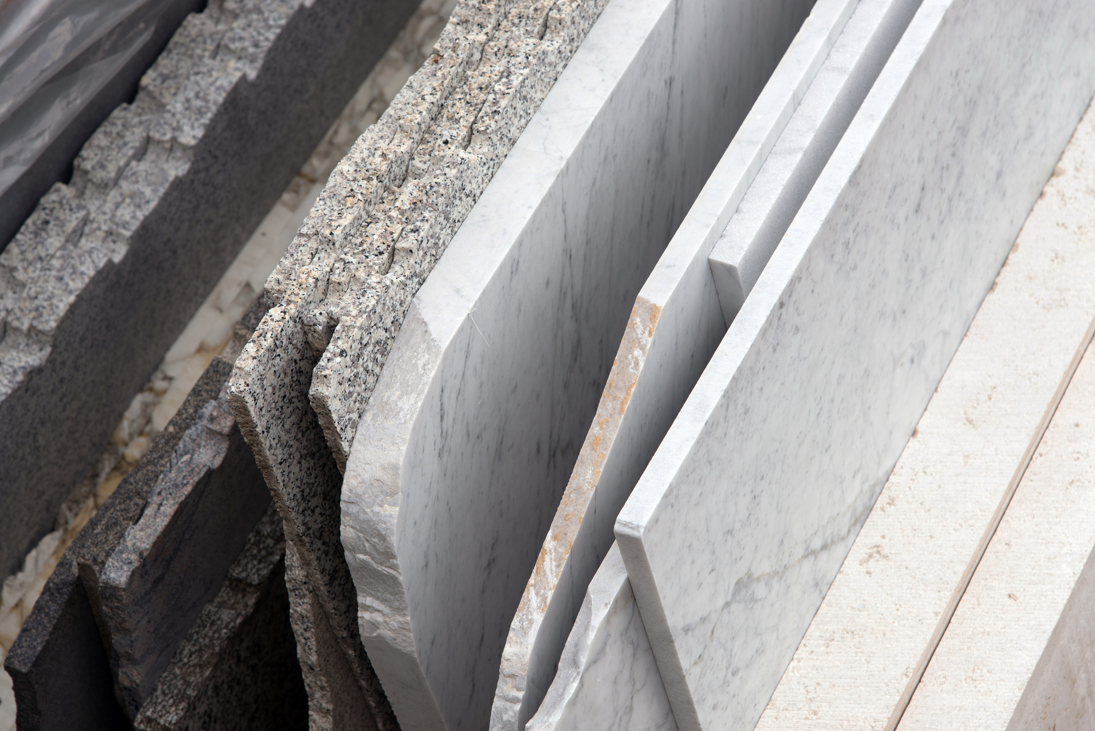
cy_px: 366
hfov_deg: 21.5
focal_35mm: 95
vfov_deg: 14.4
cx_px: 548
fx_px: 2890
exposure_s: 1/400
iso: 100
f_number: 6.3
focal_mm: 95
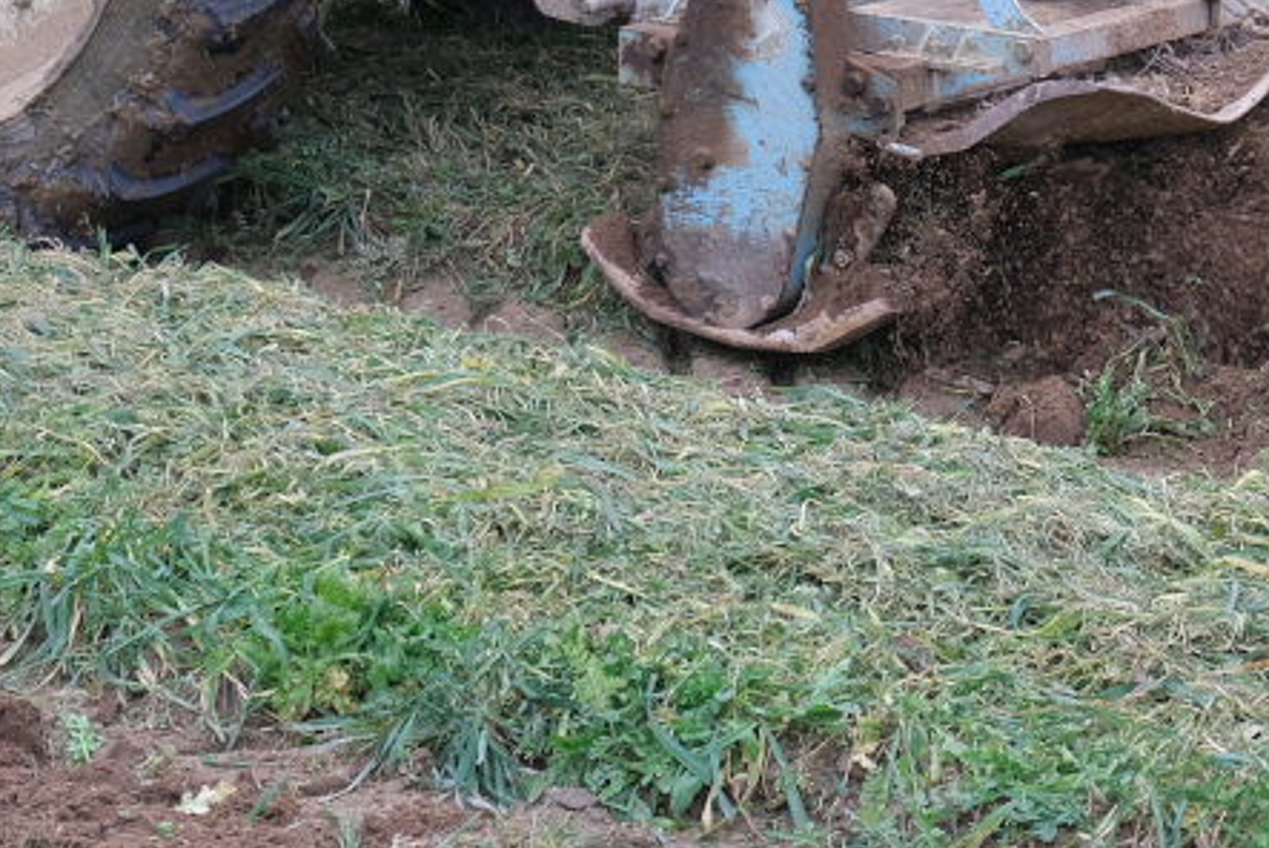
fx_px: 4868
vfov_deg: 10.0
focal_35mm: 138
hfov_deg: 14.8
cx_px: 951
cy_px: 344
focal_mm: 34.3
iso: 800
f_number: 4.5
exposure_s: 1/250
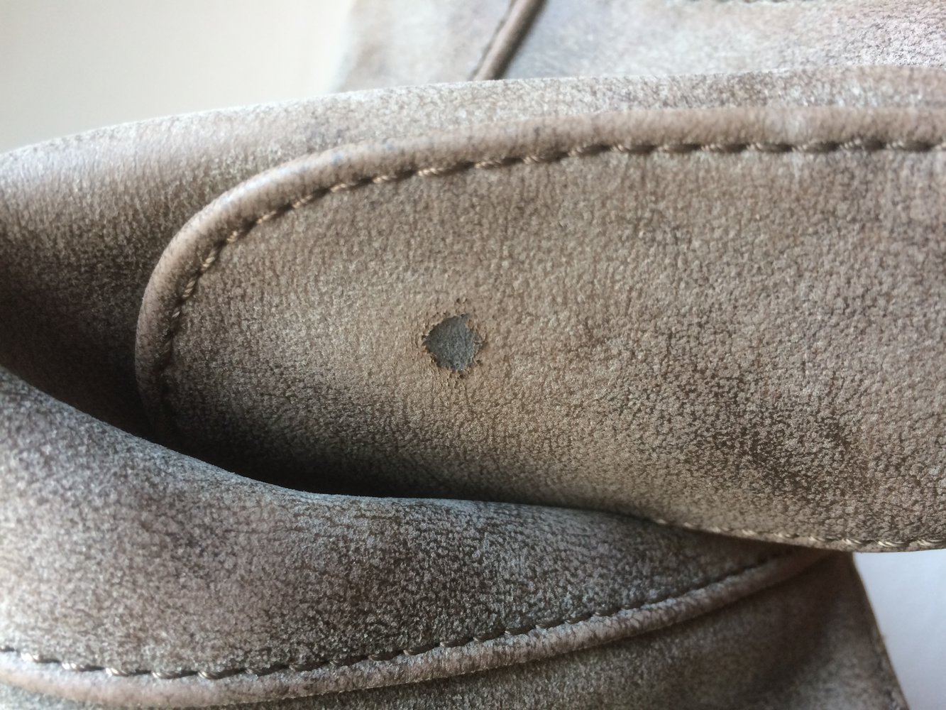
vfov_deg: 48.2
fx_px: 793
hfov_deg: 61.7
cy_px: 355
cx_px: 473
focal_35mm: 29
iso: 40
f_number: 2.2
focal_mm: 4.15
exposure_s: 1/33
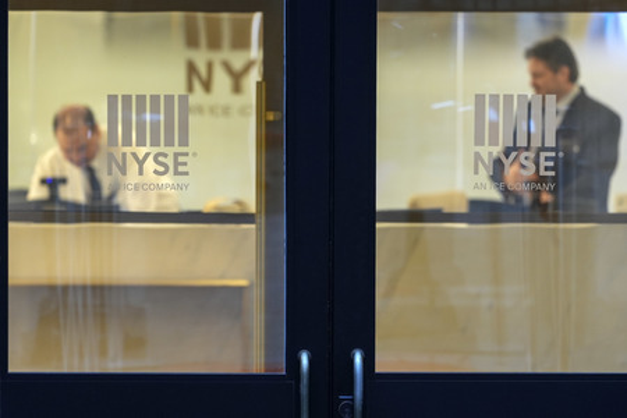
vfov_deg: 4.6
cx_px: 314
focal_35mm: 297
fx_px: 5172
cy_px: 209
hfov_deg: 6.9
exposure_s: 1/100
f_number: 7.1
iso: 4000
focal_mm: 297
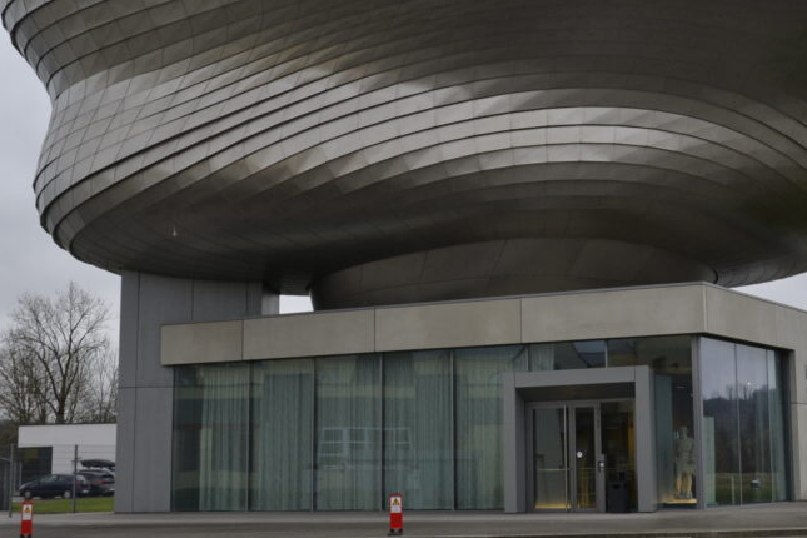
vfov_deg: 20.3
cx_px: 576
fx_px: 1502
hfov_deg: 29.7
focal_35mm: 67
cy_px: 190
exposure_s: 1/125
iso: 320
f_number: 5.6
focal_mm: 24
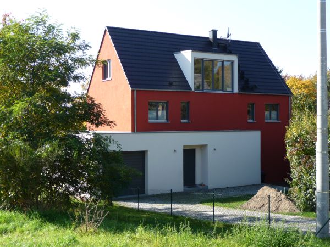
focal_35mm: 50
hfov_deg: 38.2
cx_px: 165
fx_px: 477
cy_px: 124
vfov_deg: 29.1
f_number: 4.2
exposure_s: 1/250
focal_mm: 8.5
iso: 100
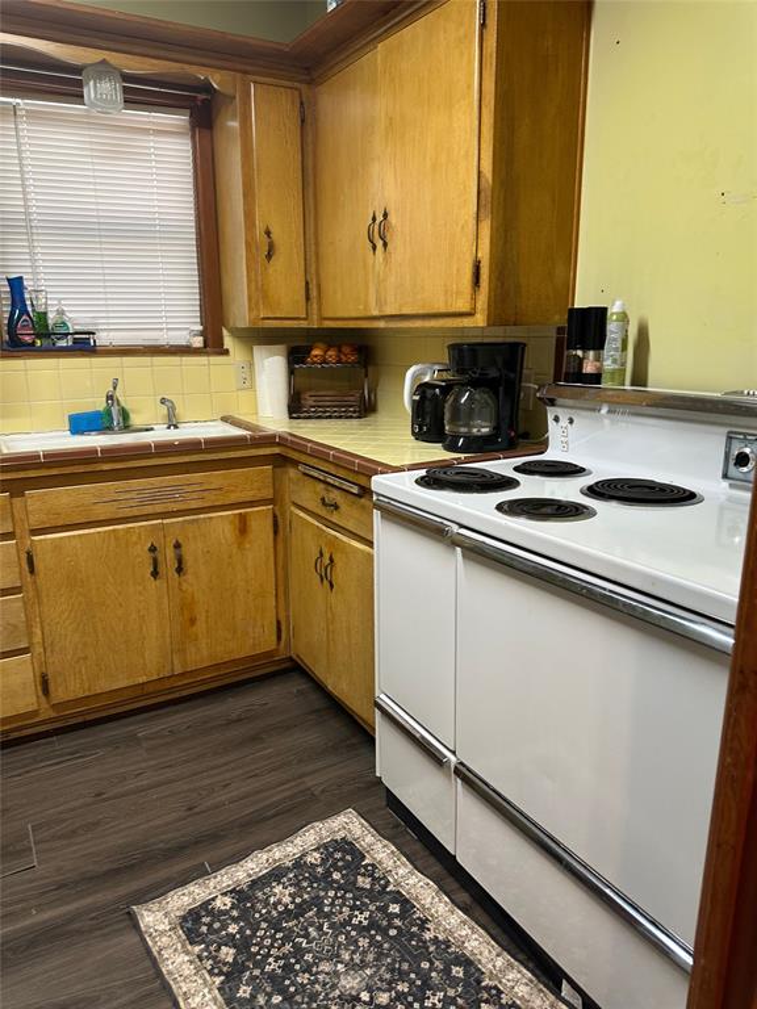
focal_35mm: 24
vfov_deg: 71.6
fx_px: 700
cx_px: 378
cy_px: 504
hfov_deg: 56.8
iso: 160
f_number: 1.78
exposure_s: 1/60
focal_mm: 6.86
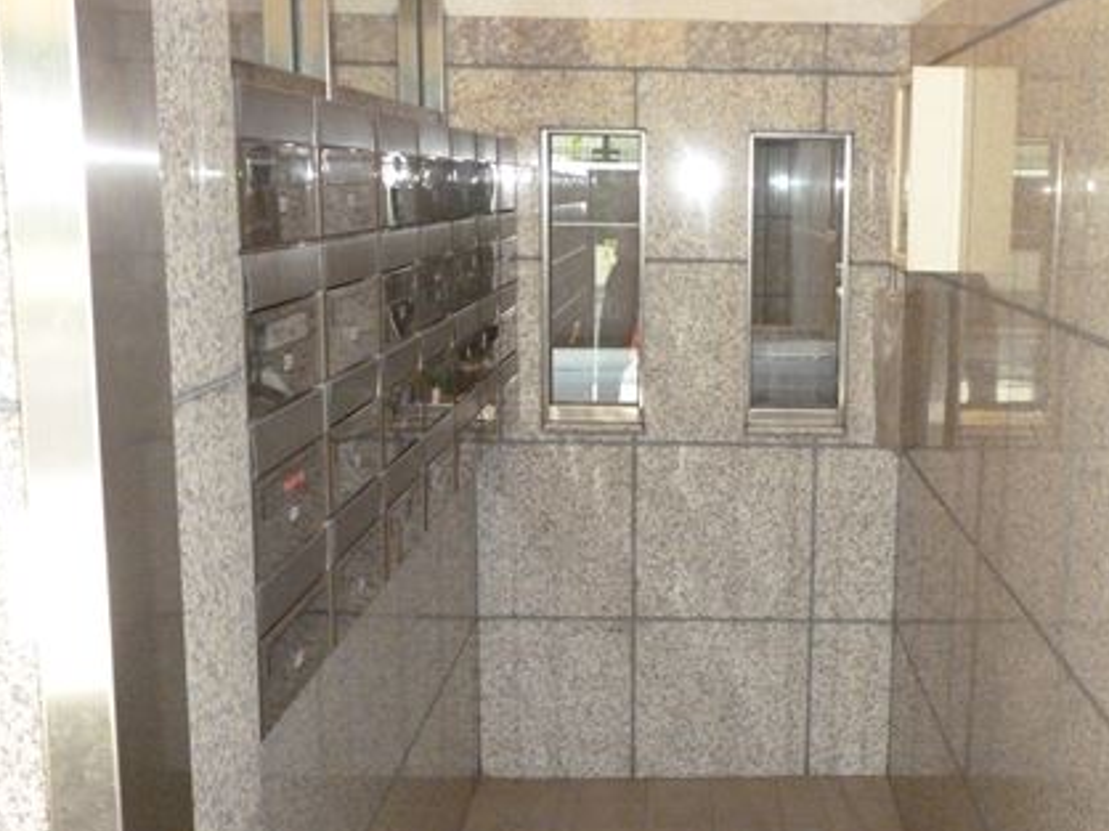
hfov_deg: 38.4
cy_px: 489
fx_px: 1569
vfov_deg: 29.6
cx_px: 751
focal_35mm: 49
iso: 1000
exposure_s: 1/60
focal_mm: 5.7
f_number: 3.3
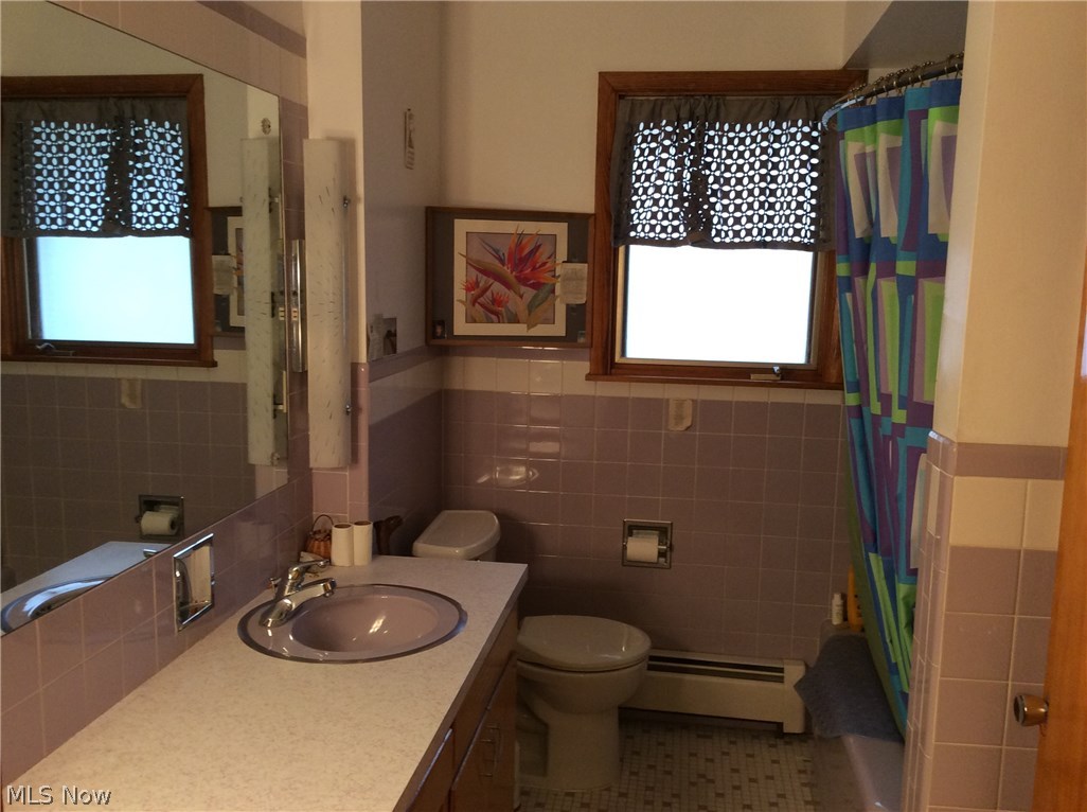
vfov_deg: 44.0
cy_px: 406
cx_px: 544
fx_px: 1003
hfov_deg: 56.9
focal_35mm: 32
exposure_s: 1/24
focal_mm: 3.3
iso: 80
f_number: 2.4
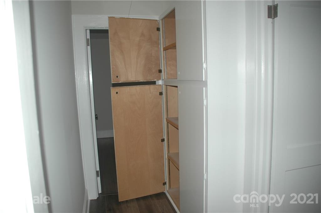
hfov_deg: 62.0
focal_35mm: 30
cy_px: 106
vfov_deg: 43.5
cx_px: 160
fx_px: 267
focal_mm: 20
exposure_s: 1/60
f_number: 3.8
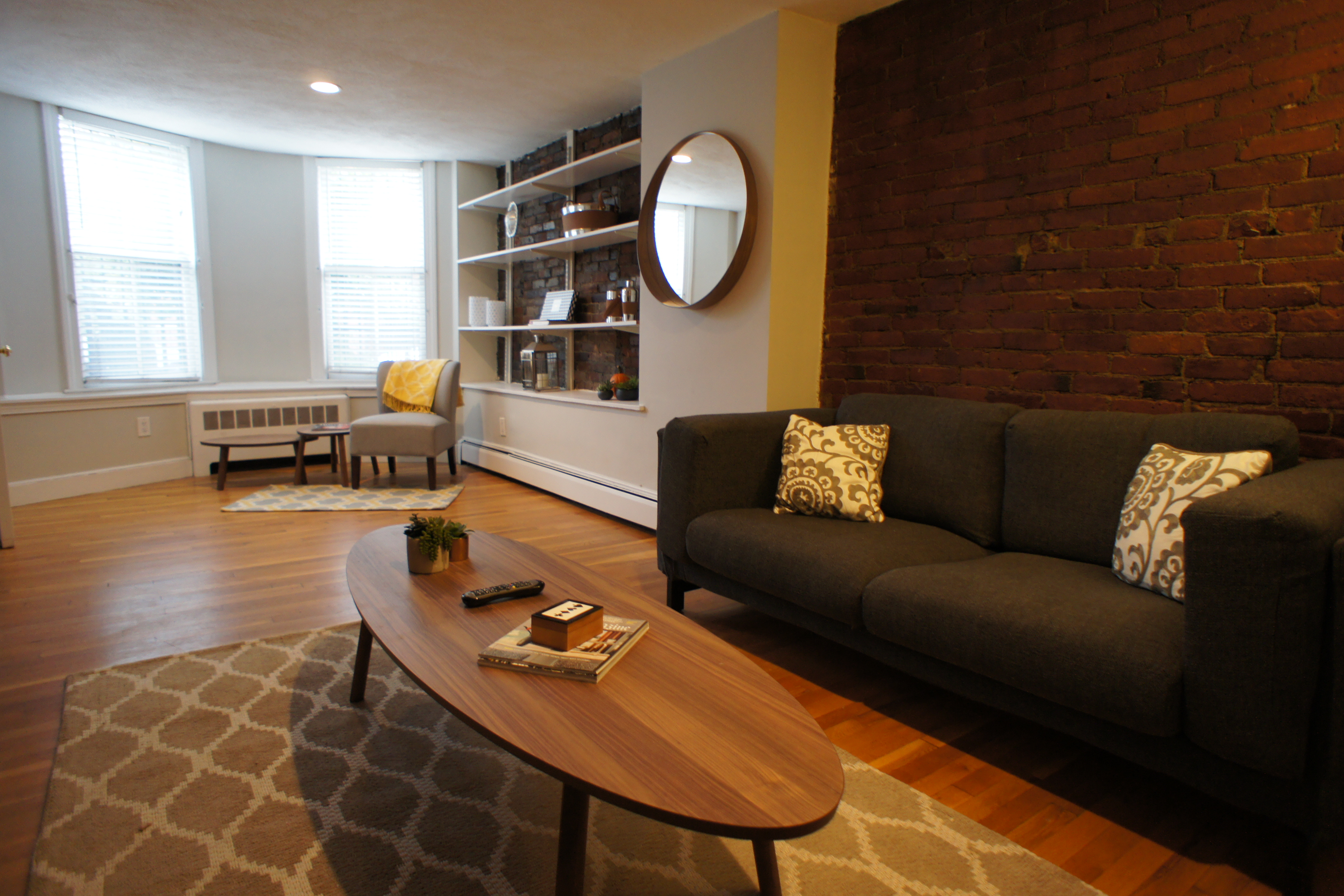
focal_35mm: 26
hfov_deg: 69.4
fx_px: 971
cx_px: 686
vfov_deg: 49.6
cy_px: 449
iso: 400
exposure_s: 1/30
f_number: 2.8
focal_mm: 16
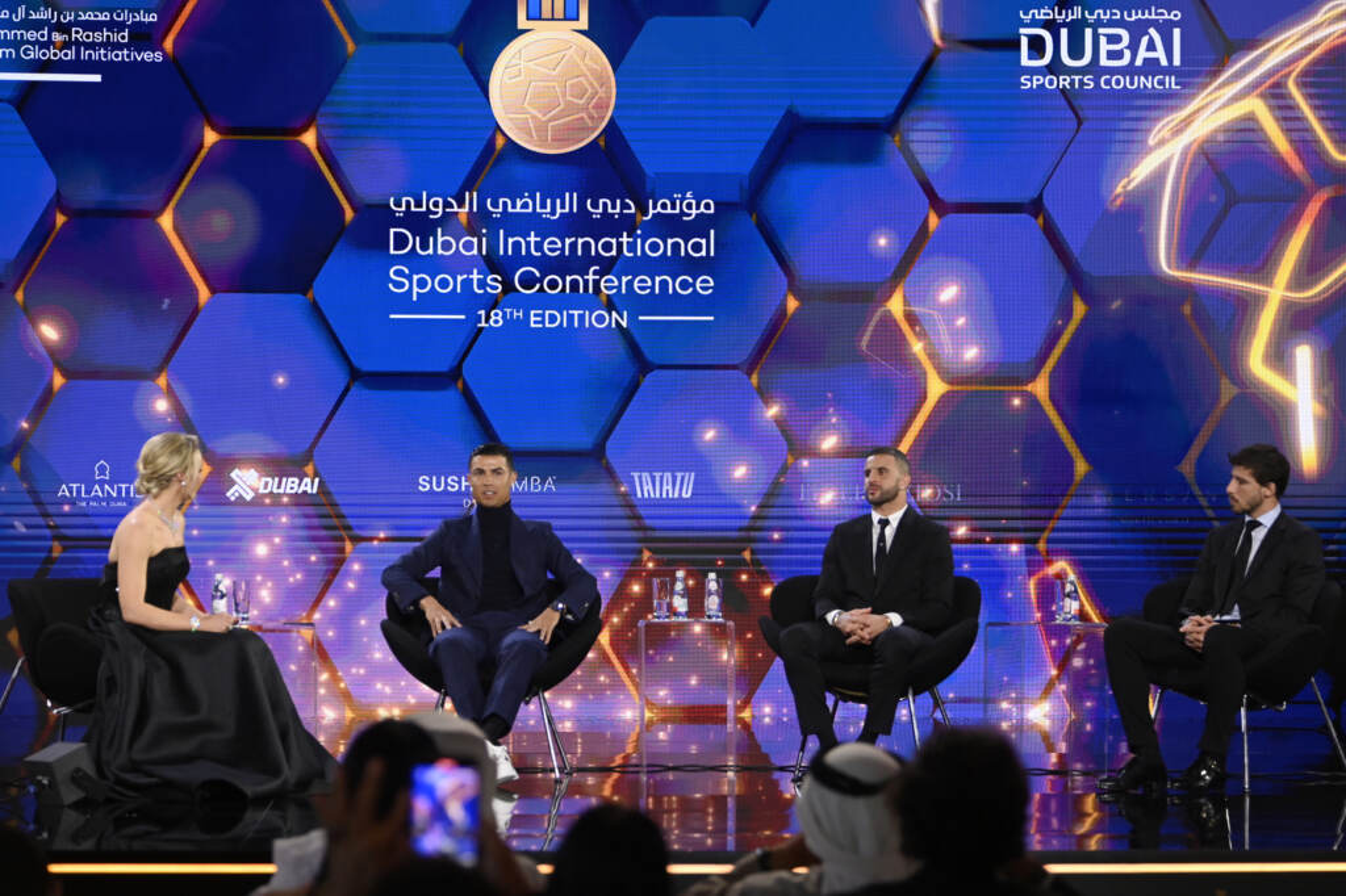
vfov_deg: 11.4
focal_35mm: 120
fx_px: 4485
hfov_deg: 17.1
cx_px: 673
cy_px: 448
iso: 2500
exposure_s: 1/320
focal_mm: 120
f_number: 5
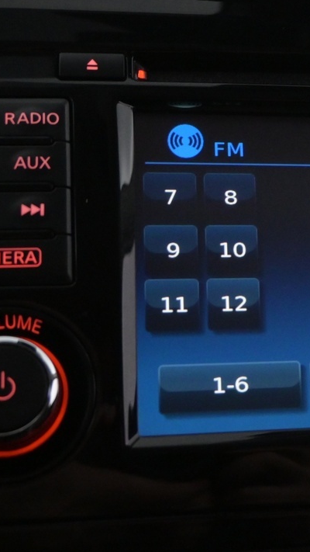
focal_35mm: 75
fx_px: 1099
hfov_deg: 15.2
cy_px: 248
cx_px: 425
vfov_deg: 28.1
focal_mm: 21
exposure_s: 1/80
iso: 2500
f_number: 4.5
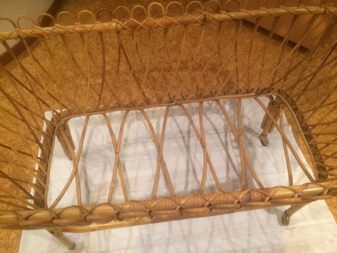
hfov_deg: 61.7
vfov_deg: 48.2
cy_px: 126
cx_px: 168
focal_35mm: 29
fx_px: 282
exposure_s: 1/25
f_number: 2.2
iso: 320
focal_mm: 4.15
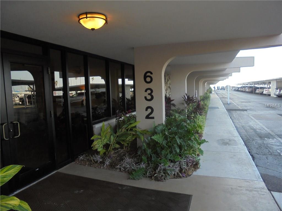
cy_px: 106
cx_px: 141
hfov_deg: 67.3
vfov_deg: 53.1
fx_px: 212
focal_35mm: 26
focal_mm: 4.6
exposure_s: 1/100
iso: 100
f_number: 3.5
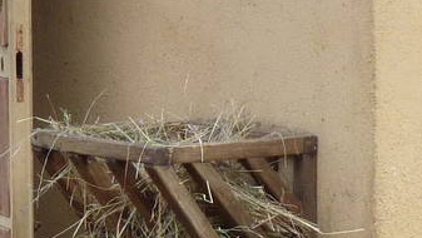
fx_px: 4165
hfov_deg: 5.8
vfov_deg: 3.3
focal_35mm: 372
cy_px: 413
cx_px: 39
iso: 160
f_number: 4.1
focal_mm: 11.9
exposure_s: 1/100
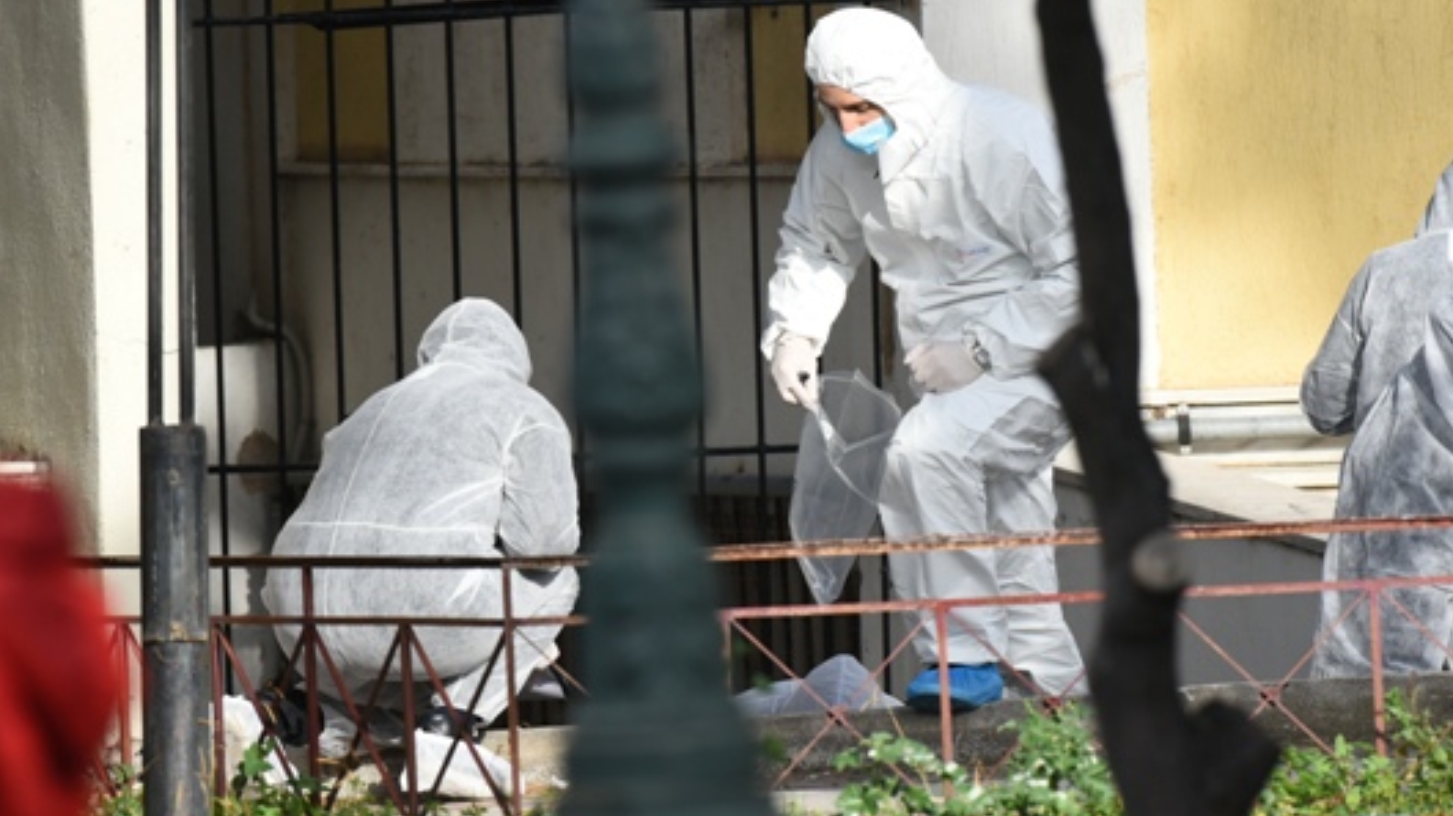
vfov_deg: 1.9
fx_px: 24416
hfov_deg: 3.4
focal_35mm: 634
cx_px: 755
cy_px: 394
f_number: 13
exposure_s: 1/800
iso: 1250
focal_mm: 500
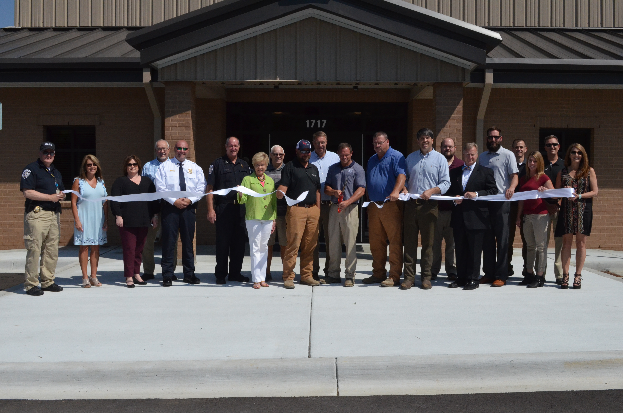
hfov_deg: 49.6
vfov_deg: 34.1
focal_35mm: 39
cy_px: 206
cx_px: 312
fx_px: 674
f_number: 10
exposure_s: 1/3200
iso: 1600
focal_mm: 26
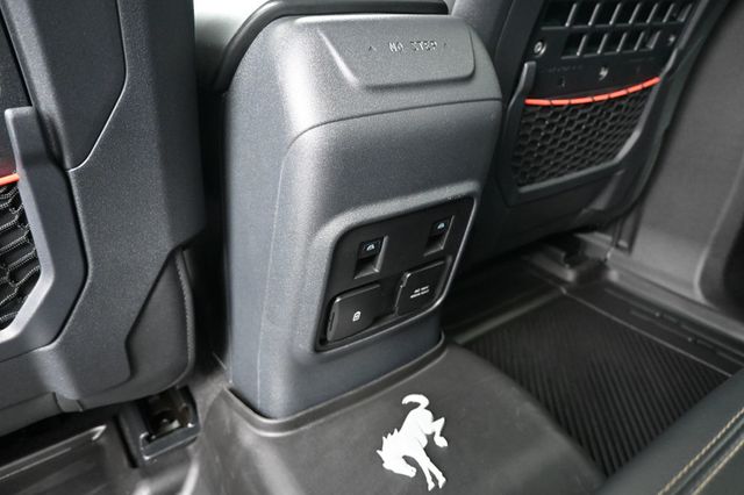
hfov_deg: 73.8
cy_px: 248
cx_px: 372
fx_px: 496
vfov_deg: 53.1
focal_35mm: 24
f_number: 3.5
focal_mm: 16
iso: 3200
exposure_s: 1/80
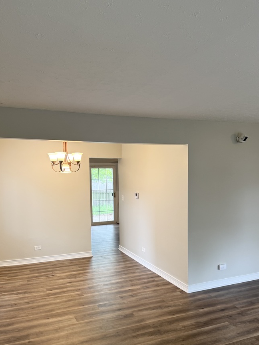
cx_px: 131
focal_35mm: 30
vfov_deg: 59.6
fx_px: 299
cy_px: 202
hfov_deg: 46.8
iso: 125
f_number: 1.78
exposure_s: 1/60
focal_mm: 6.76
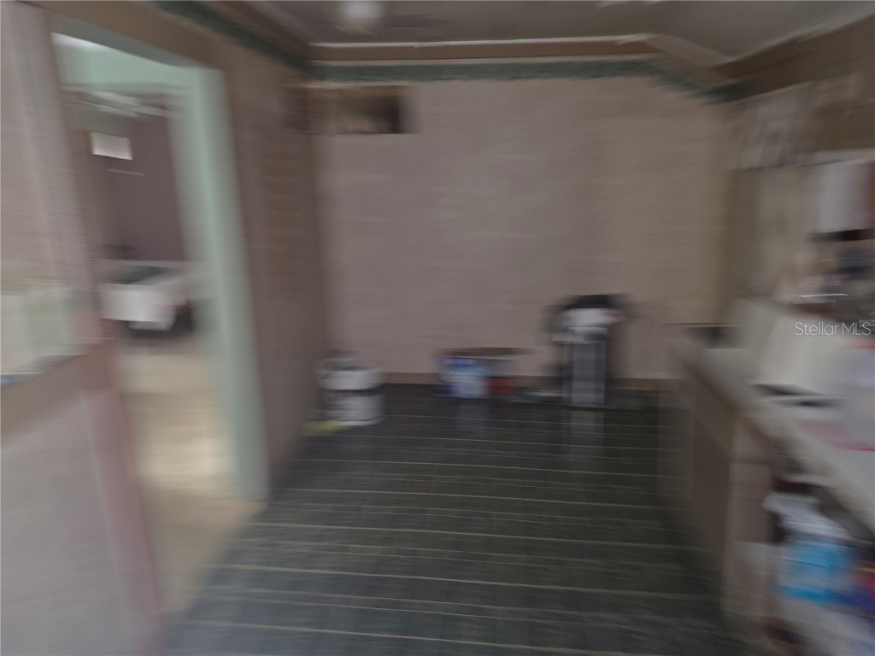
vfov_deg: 58.9
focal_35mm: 23
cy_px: 328
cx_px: 438
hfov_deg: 73.9
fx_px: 581
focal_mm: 6.25
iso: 200
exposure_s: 1/12
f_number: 1.7
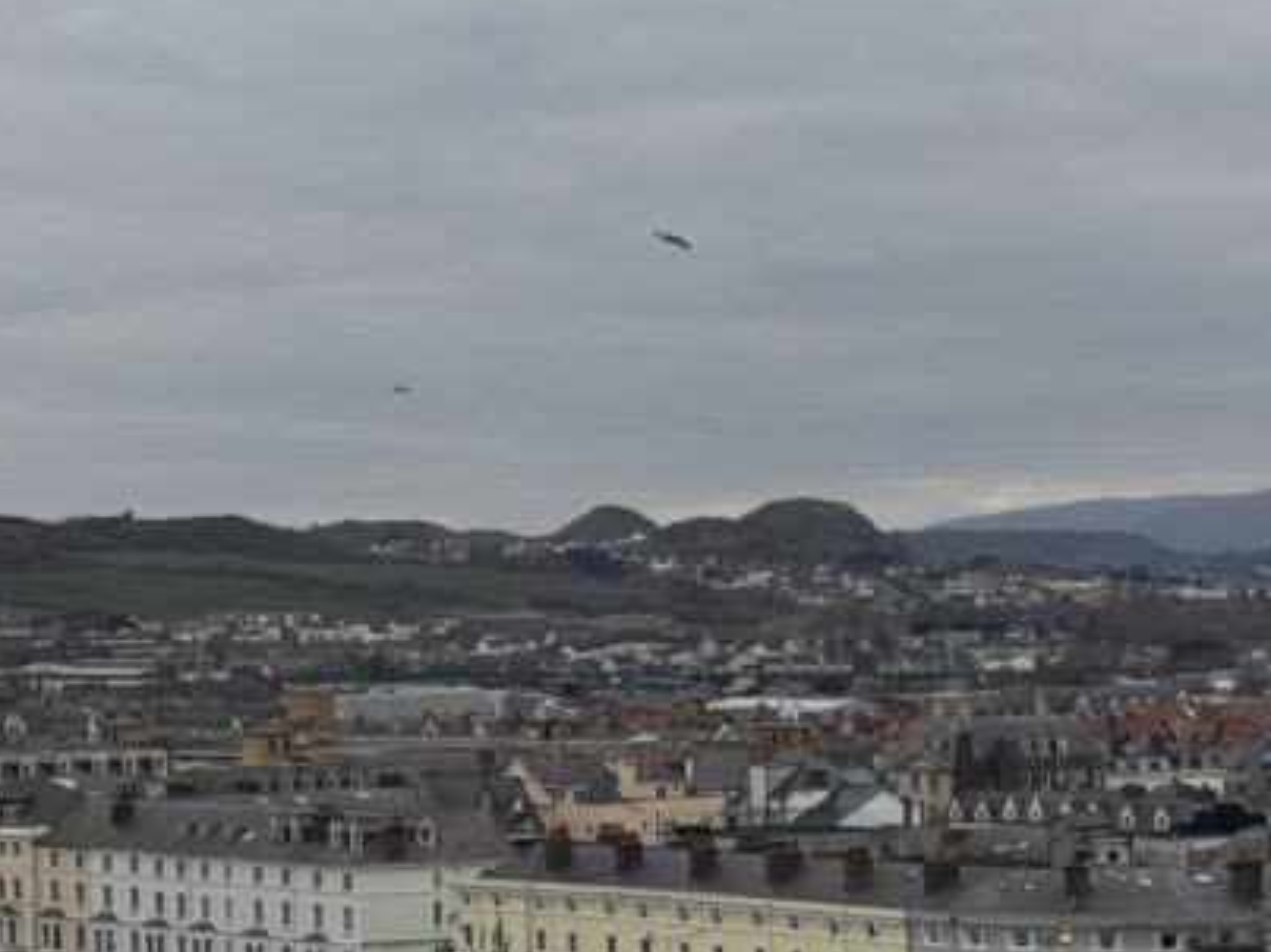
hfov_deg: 16.1
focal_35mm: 122
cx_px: 419
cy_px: 564
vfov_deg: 12.1
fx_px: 4478
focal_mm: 6.76
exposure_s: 1/2833
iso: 64
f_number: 1.78
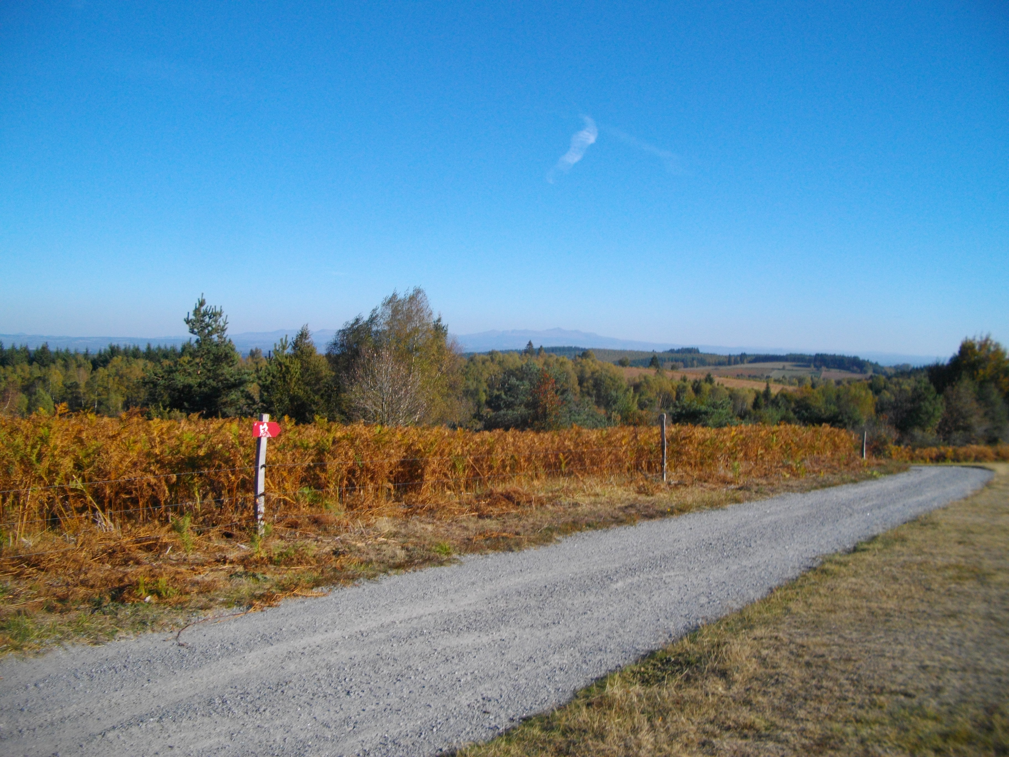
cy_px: 378
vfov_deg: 45.4
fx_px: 904
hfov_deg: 58.4
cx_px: 504
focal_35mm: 31
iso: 100
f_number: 8.8
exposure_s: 1/160
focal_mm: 5.7
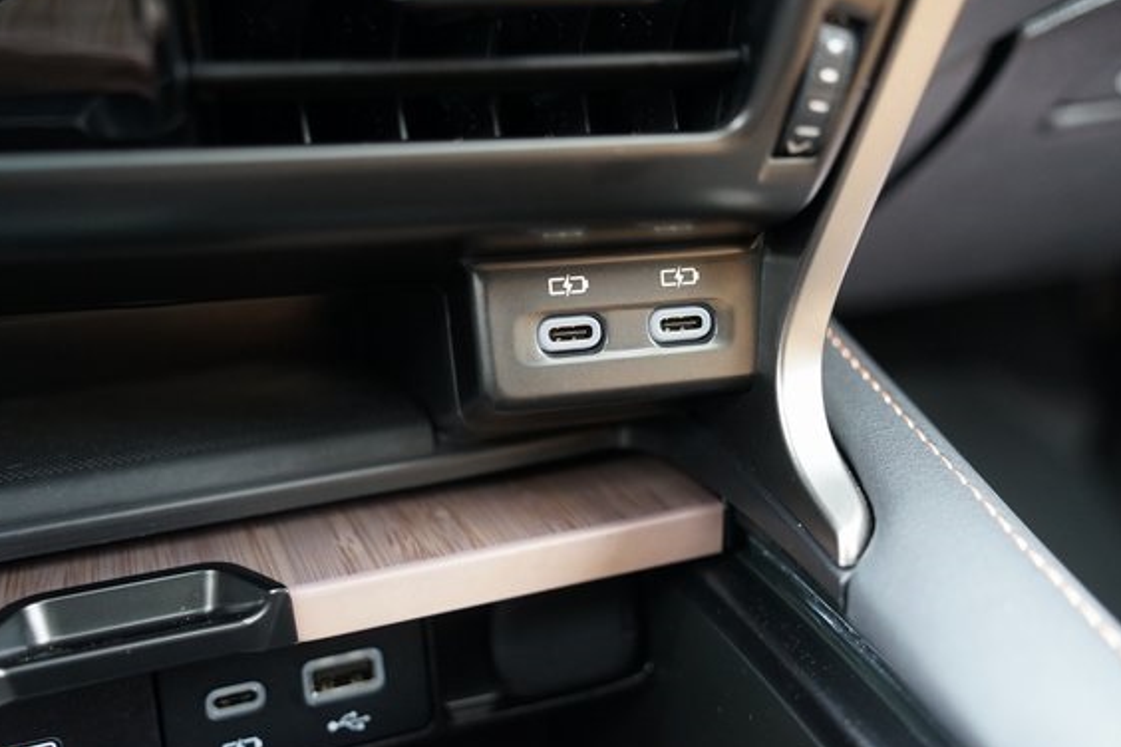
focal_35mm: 42
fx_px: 1308
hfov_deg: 46.3
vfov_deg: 31.9
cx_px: 622
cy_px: 339
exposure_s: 1/60
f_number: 3.2
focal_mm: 37
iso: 2000
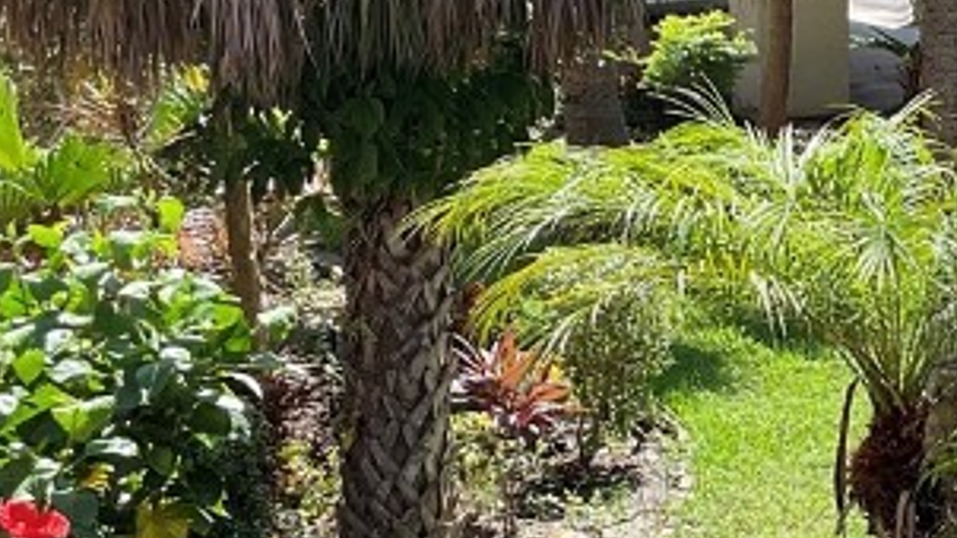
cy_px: 383
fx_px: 2716
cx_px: 1001
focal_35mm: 107
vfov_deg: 11.3
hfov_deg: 19.3
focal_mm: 3
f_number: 1.8
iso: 16
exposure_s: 1/375
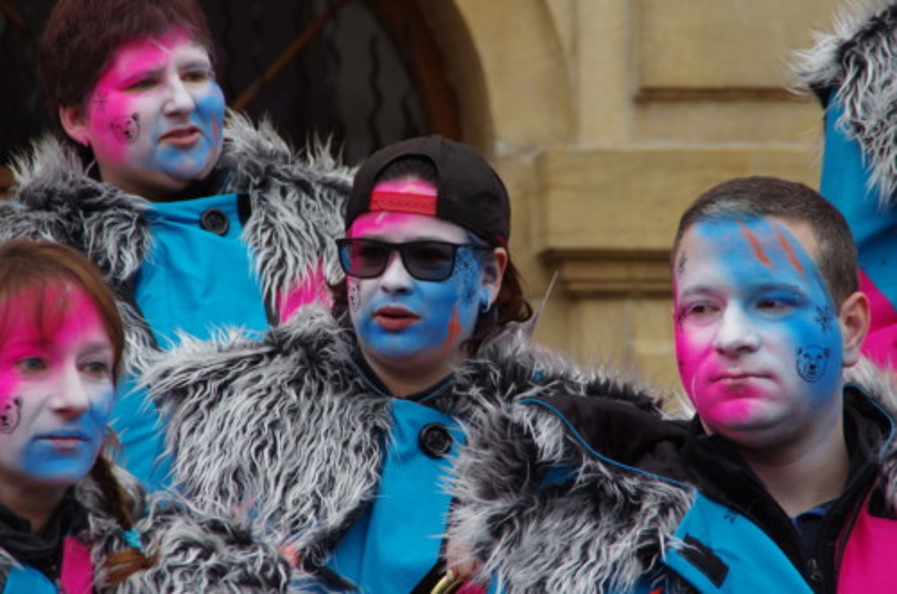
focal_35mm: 300
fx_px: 7458
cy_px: 297
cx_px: 448
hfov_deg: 6.9
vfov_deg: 4.6
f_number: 10
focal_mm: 200
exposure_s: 1/250
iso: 1600
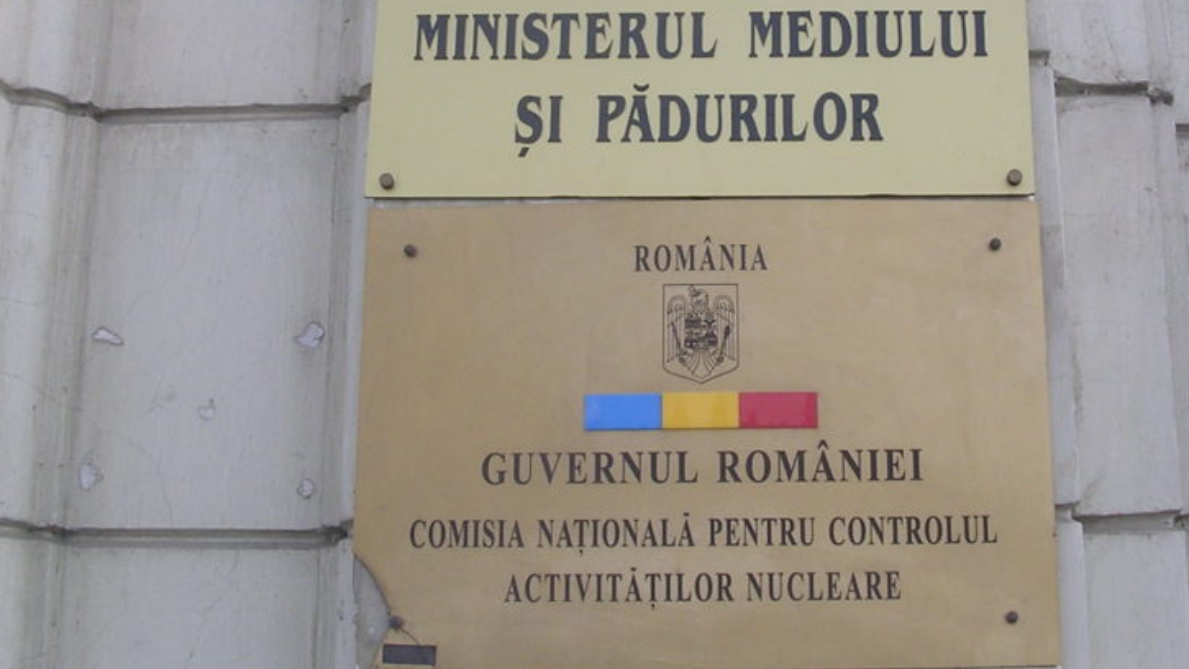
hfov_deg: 34.2
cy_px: 35
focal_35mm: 61
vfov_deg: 19.3
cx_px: 740
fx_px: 1923
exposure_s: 1/135
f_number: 5.6
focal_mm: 5.8
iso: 100
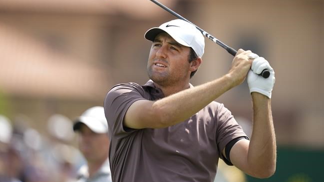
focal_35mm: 421
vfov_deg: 2.9
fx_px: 3617
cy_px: 81
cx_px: 162
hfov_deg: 5.1
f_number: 2.8
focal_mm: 400
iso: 320
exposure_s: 1/2000
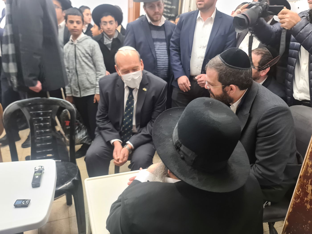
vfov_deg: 54.9
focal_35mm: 25
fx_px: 225
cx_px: 156
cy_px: 117
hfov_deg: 69.4
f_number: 1.8
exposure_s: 1/50
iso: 80
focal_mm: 7
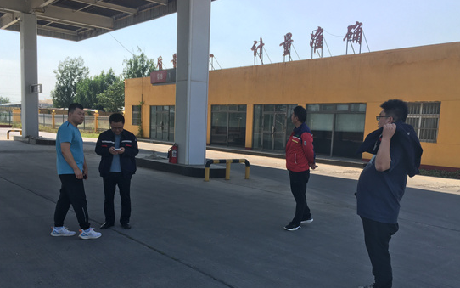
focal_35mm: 34
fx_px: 426
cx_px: 235
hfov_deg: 56.7
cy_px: 184
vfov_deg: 37.0
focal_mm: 4.15
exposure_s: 1/938
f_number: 2.2
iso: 25
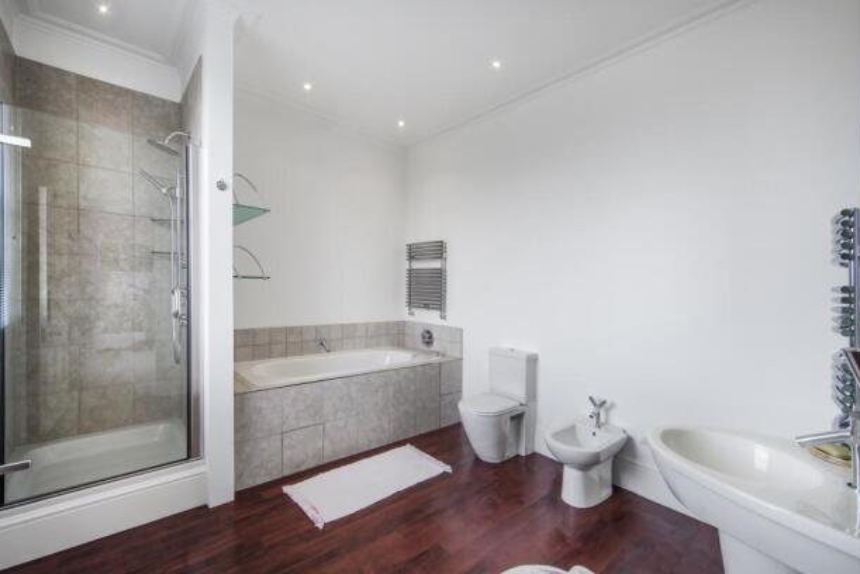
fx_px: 358
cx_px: 427
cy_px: 274
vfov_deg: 77.3
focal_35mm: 15
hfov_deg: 100.4
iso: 100
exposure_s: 1/6
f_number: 13
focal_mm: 14
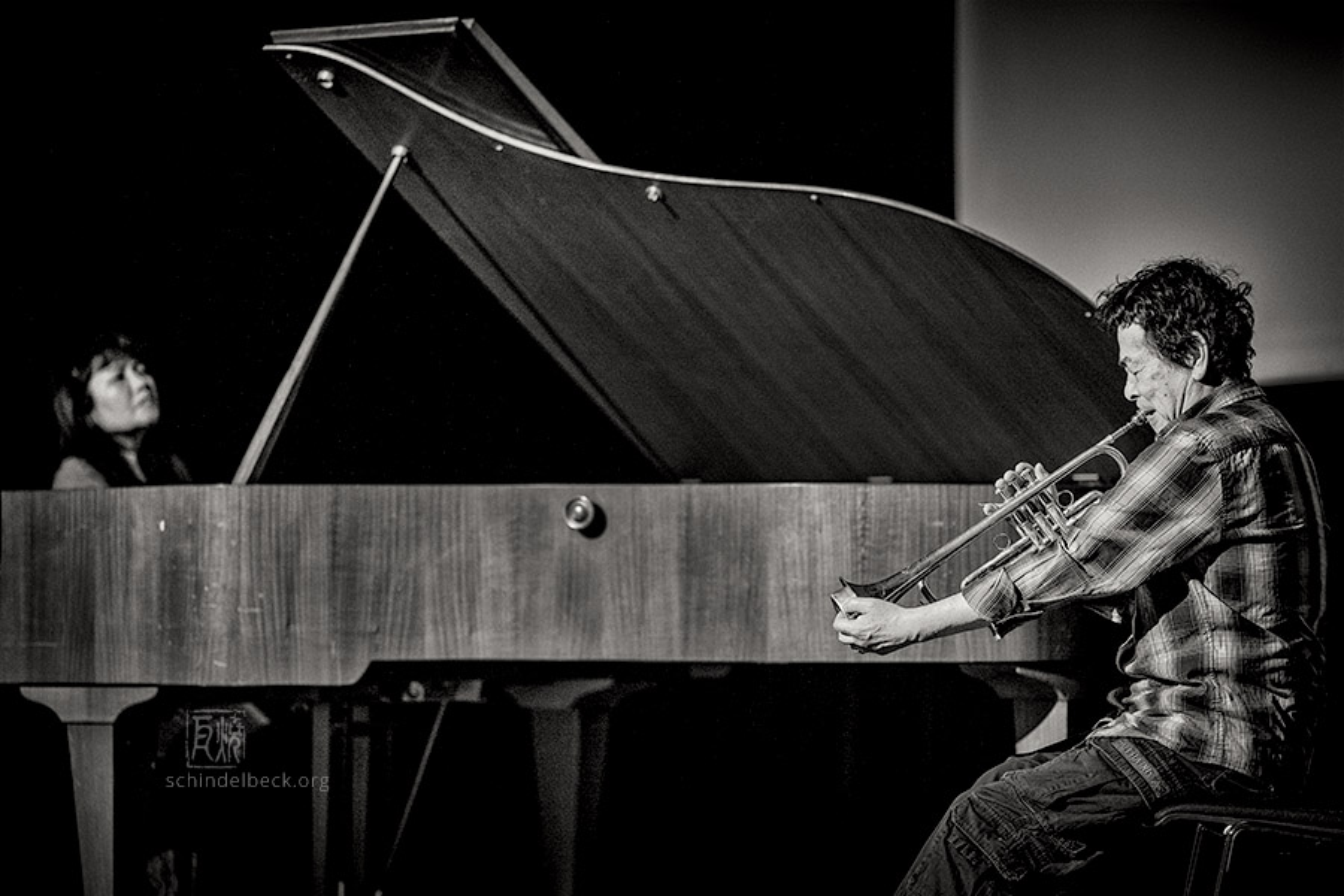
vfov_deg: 10.2
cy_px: 448
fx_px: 5040
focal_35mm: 135
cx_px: 672
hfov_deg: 15.2
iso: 400
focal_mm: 135
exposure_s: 1/125
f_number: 2
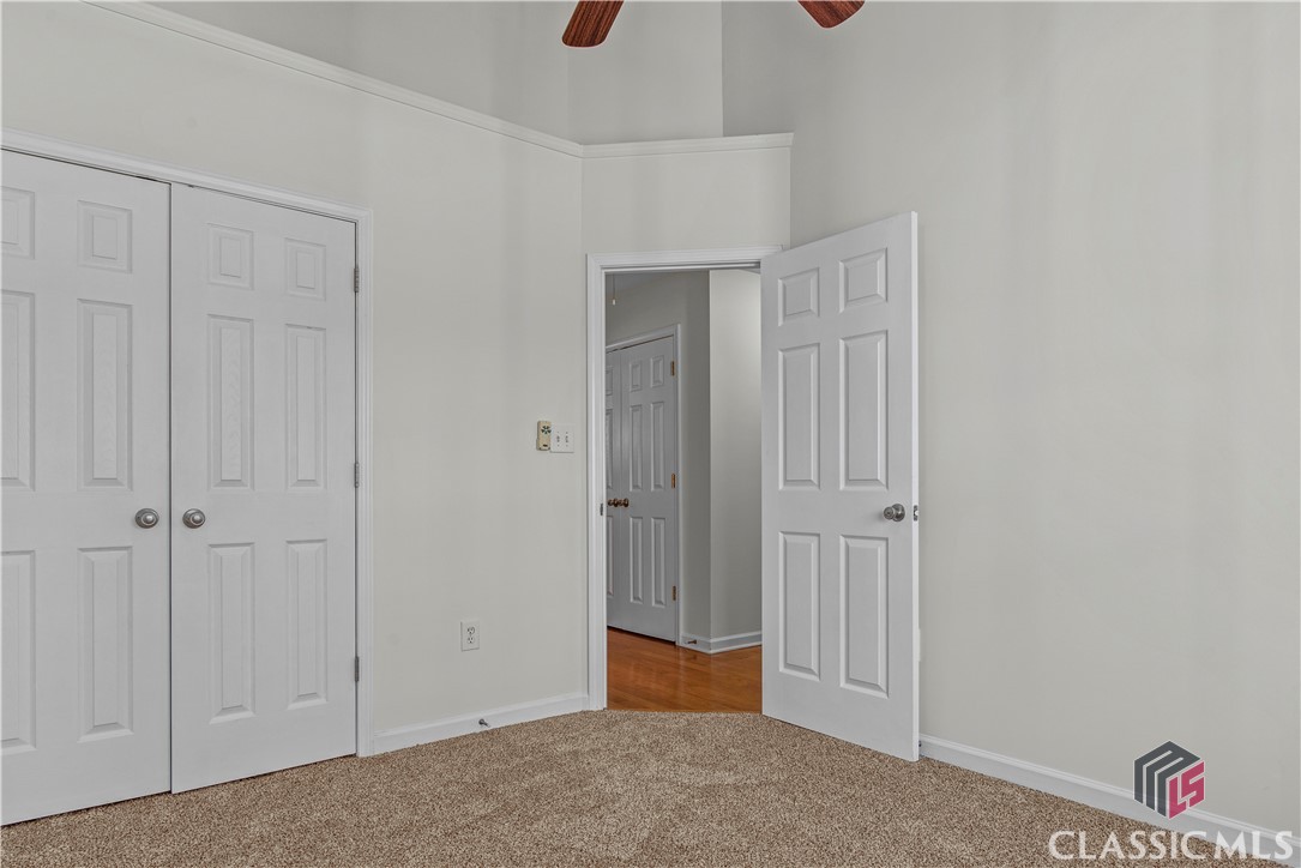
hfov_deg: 84.0
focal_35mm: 20
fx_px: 723
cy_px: 434
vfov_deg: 62.0
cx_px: 650
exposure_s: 1/8
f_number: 8
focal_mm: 20
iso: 200
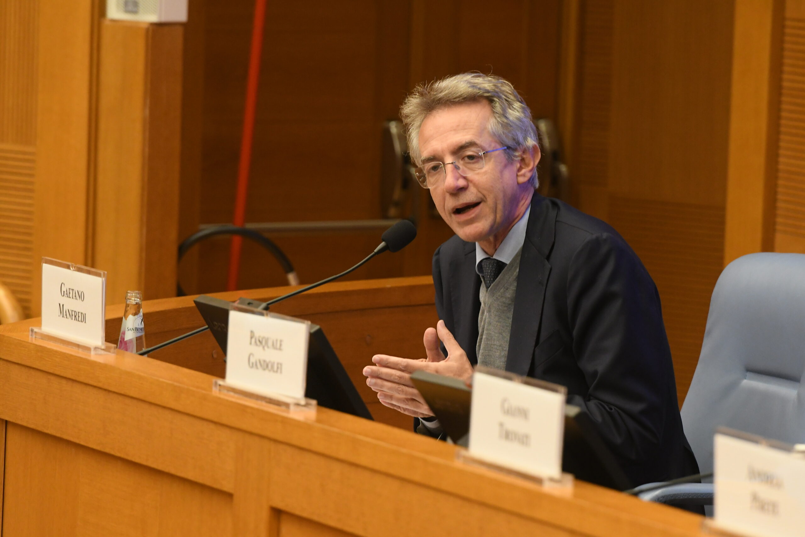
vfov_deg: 4.6
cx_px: 402
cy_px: 268
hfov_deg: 6.9
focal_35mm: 300
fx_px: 6708
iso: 2500
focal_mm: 200
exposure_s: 1/200
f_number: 4.5
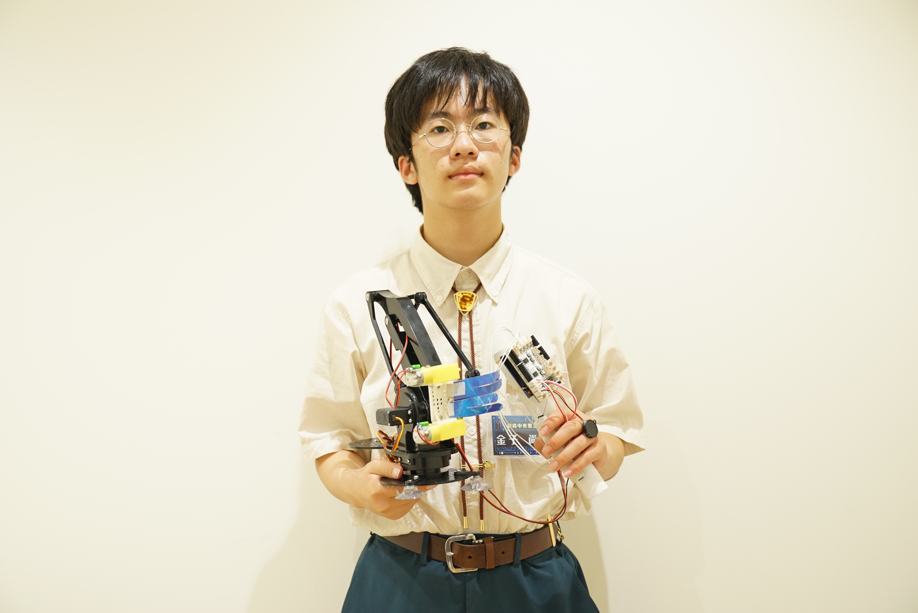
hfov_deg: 44.5
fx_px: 1123
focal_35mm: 44
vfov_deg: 30.6
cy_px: 306
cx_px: 459
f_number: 3.5
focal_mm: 44
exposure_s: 1/60
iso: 500
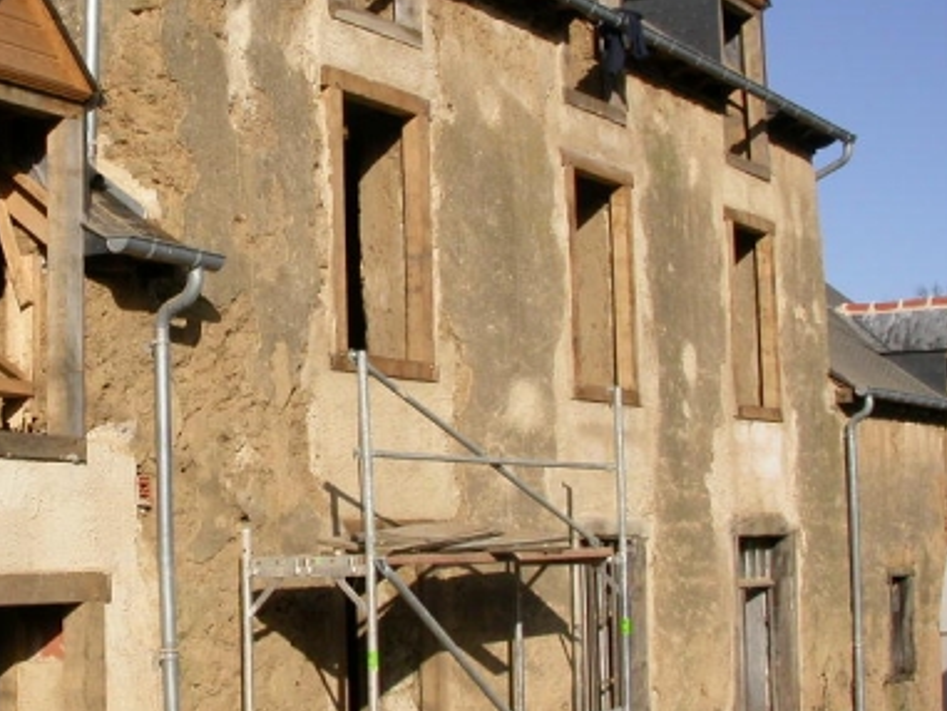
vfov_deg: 21.6
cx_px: 176
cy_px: 293
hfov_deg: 27.9
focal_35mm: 68
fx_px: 1861
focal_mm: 7.85
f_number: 7.5
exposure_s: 1/520
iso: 100
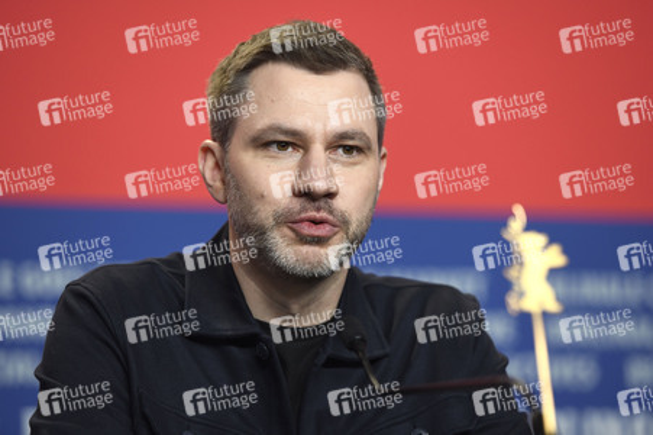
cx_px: 326
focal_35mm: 170
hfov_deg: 12.1
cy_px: 218
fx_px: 3081
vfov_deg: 8.1
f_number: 3.5
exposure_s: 1/200
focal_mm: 170
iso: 1250
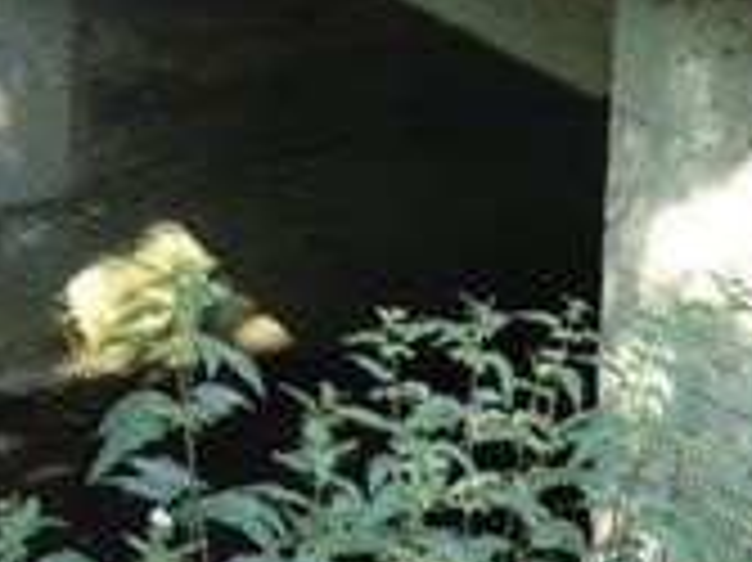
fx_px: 2735
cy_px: 20
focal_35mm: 126
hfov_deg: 15.6
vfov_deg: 11.6
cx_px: 486
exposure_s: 1/60
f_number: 3.6
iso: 125
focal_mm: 6.1
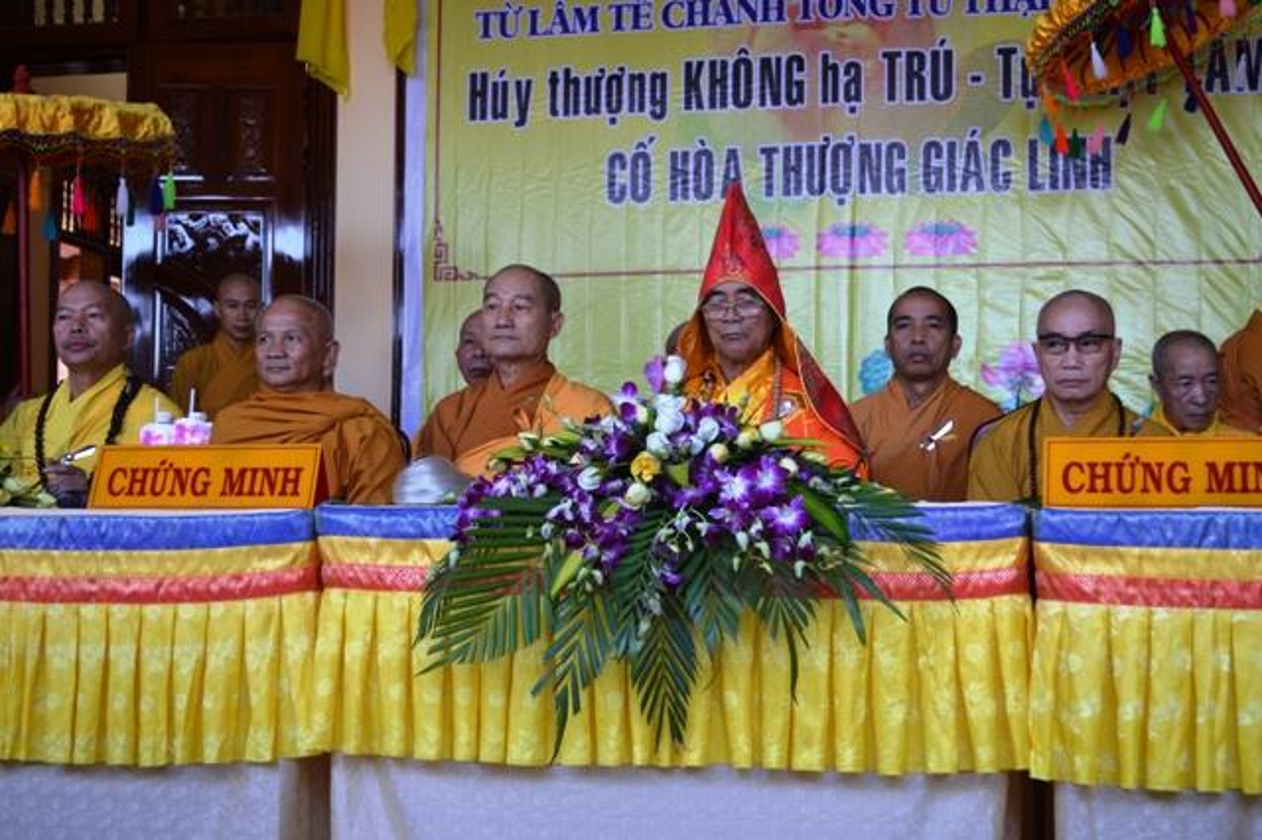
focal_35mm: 52
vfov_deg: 25.7
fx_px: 1839
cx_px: 631
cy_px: 420
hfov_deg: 37.9
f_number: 5
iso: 400
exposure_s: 1/100
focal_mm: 35
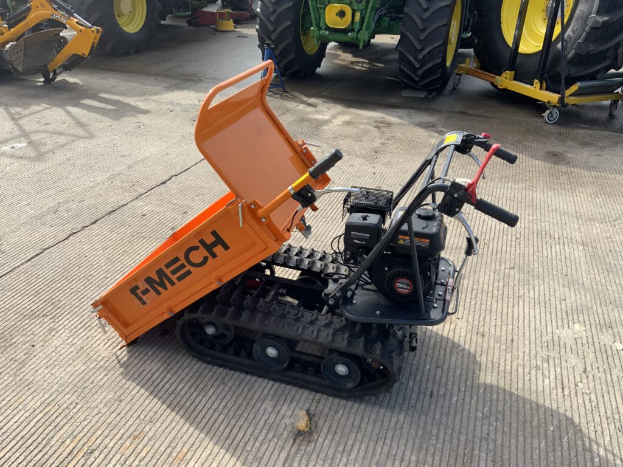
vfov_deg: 48.2
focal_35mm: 29
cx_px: 312
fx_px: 522
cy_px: 234
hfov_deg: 61.7
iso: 16
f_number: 1.8
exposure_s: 1/869
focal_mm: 3
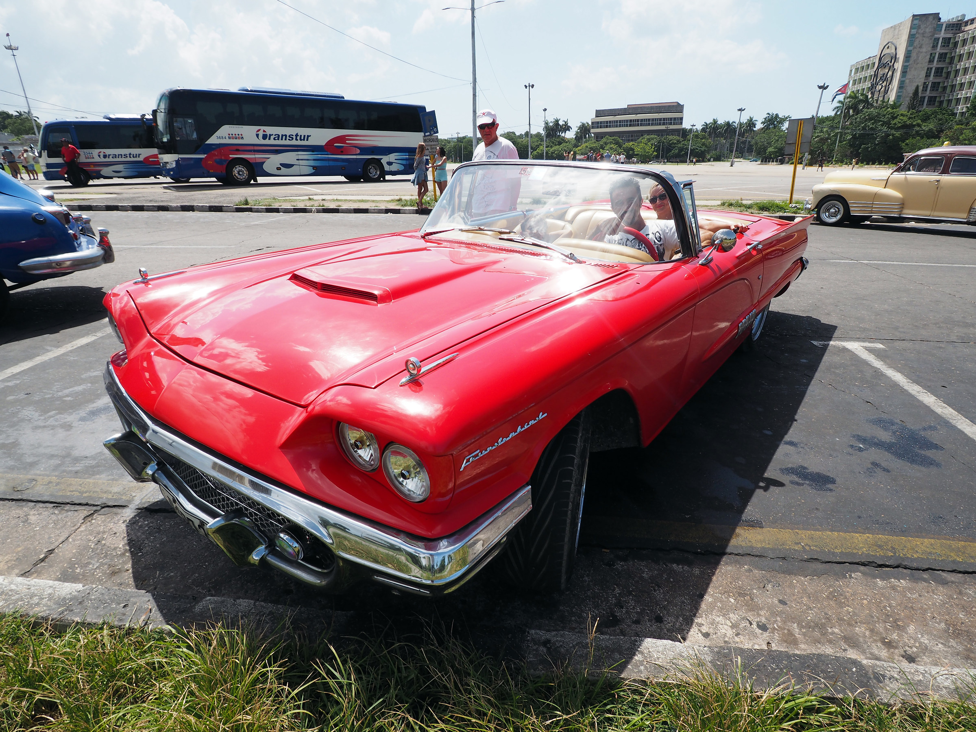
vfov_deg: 71.6
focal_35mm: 18
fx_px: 508
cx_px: 488
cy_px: 366
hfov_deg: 87.8
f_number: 7.1
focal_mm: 9
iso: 200
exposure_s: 1/200
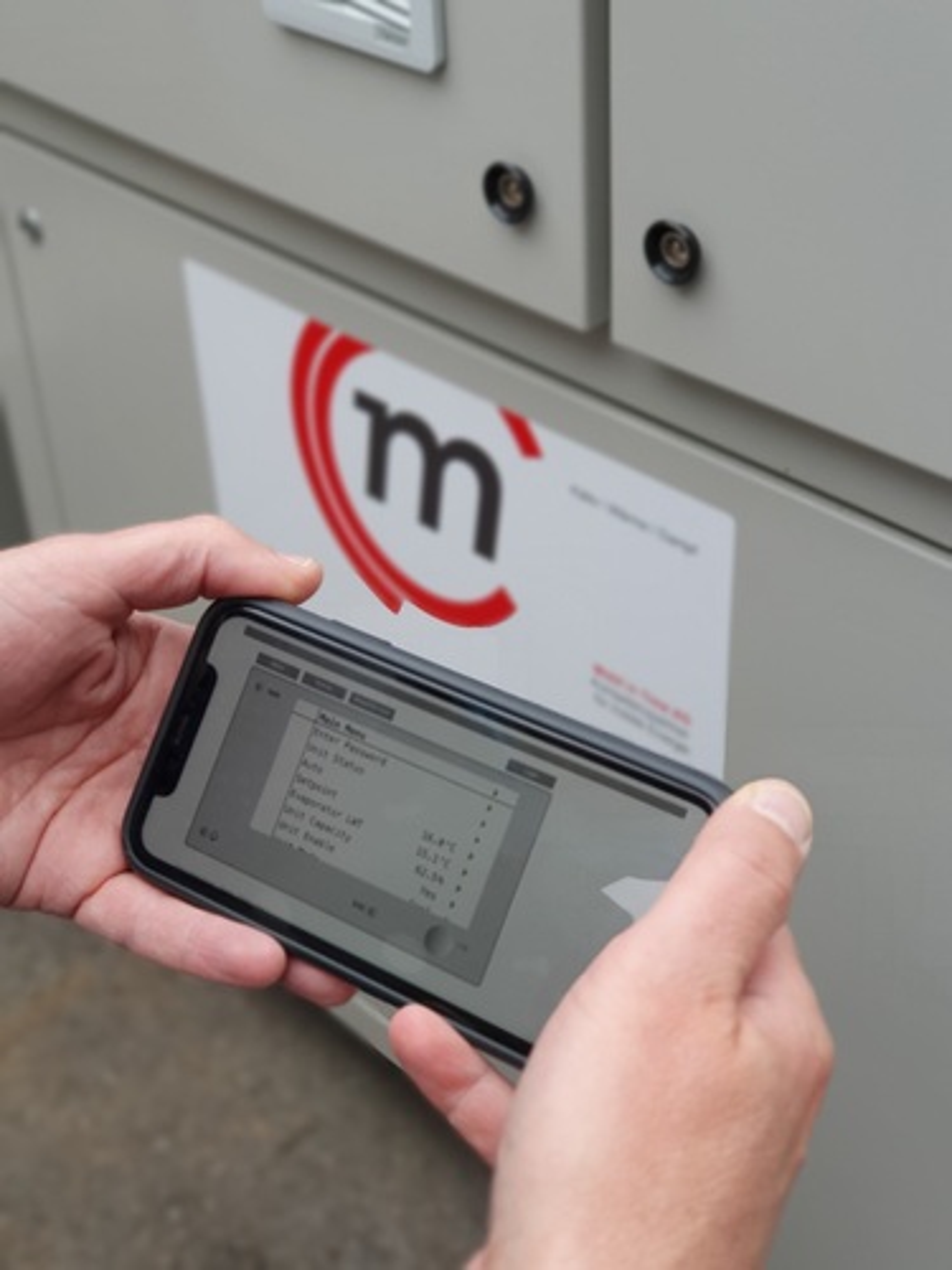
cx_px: 476
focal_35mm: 52
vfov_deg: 36.8
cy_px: 635
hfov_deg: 28.0
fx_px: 1907
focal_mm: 6
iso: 40
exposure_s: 1/171
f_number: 2.4
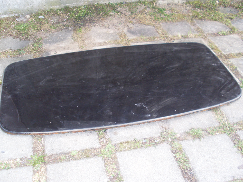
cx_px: 121
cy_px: 91
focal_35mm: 39
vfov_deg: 36.8
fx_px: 274
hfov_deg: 47.9
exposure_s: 1/45
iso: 100
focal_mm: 6.3
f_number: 3
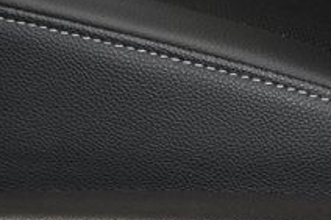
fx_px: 2292
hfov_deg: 8.3
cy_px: 324
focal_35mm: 250
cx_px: 169
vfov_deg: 5.5
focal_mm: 55
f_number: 5.6
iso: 1100
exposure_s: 1/30
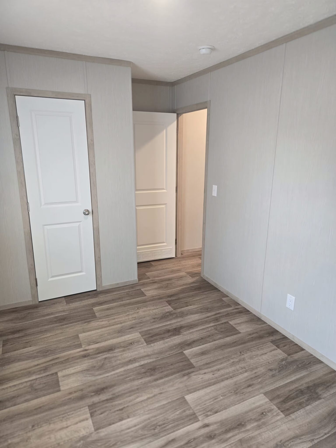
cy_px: 224
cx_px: 168
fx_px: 298
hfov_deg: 58.9
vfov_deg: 73.9
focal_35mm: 23
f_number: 1.8
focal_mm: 5.4
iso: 160
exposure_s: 1/120
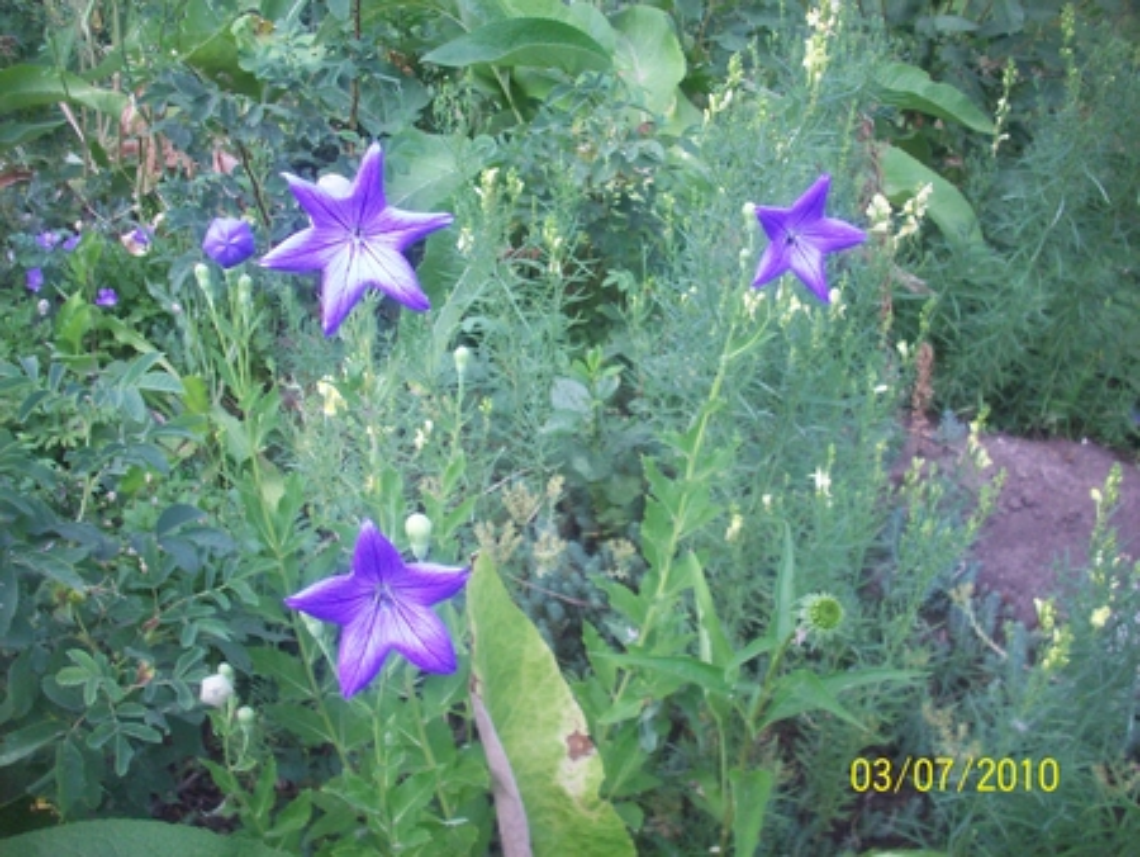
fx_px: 1219
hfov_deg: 50.1
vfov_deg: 38.7
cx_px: 570
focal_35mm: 37
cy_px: 428
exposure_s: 1/57
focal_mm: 6.2
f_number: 2.8
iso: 160
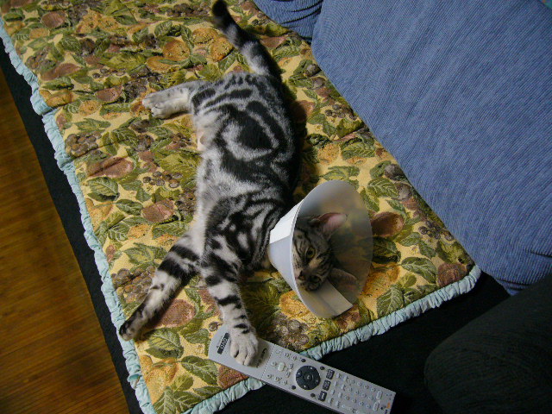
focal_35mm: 35
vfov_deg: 40.7
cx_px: 276
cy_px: 207
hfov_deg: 52.6
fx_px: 558
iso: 200
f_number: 2.8
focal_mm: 5.8
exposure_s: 1/8
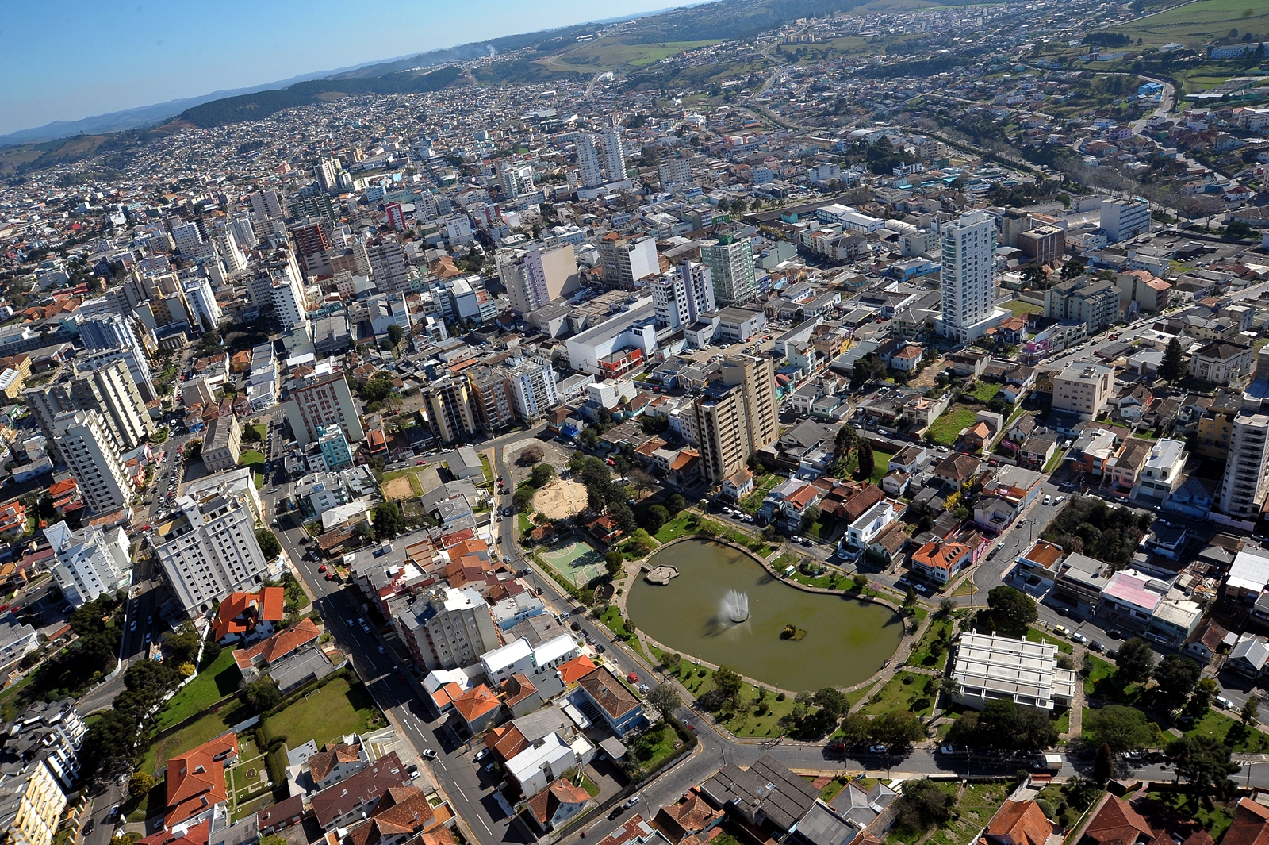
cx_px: 634
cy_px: 422
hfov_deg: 73.8
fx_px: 846
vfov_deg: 53.1
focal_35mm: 24
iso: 800
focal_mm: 24
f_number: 14
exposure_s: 1/500
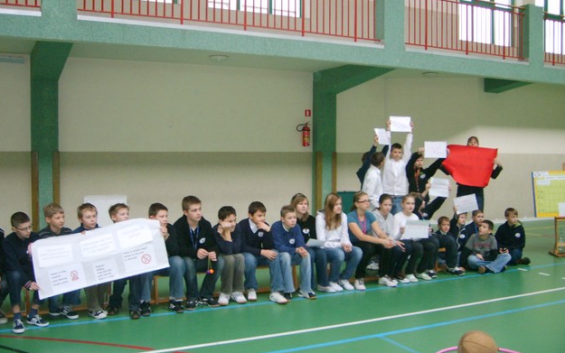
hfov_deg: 51.5
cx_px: 280
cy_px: 181
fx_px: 585
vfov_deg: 33.6
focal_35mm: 38
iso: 277
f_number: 2.8
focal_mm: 5.8
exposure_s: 1/30
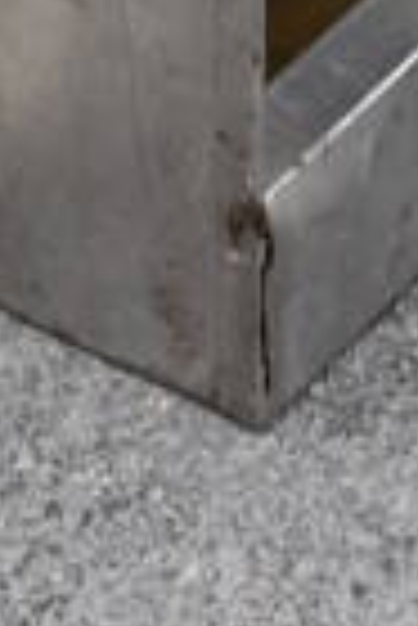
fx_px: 4278
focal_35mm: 246
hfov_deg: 5.6
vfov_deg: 7.4
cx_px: 530
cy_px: -1272
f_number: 7.1
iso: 200
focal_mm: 25
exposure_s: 1/320
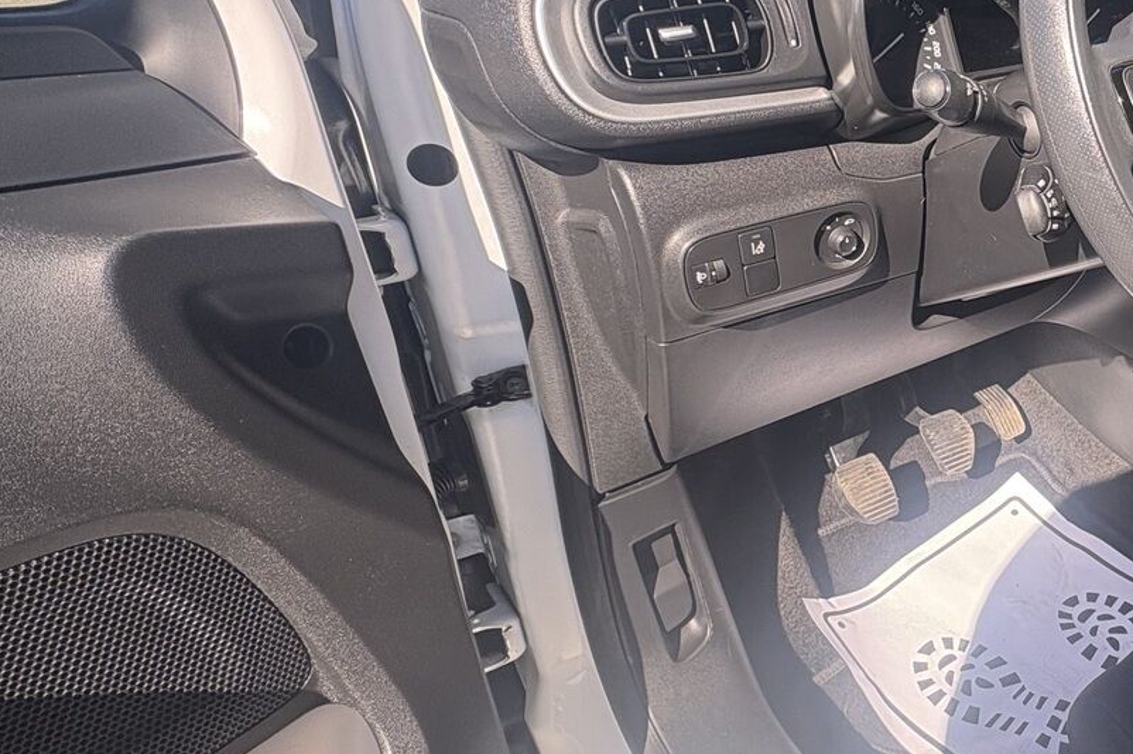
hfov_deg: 49.1
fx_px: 975
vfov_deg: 42.3
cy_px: 367
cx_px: 1139
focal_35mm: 31
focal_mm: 2.22
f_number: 2.2
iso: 40
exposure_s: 1/362
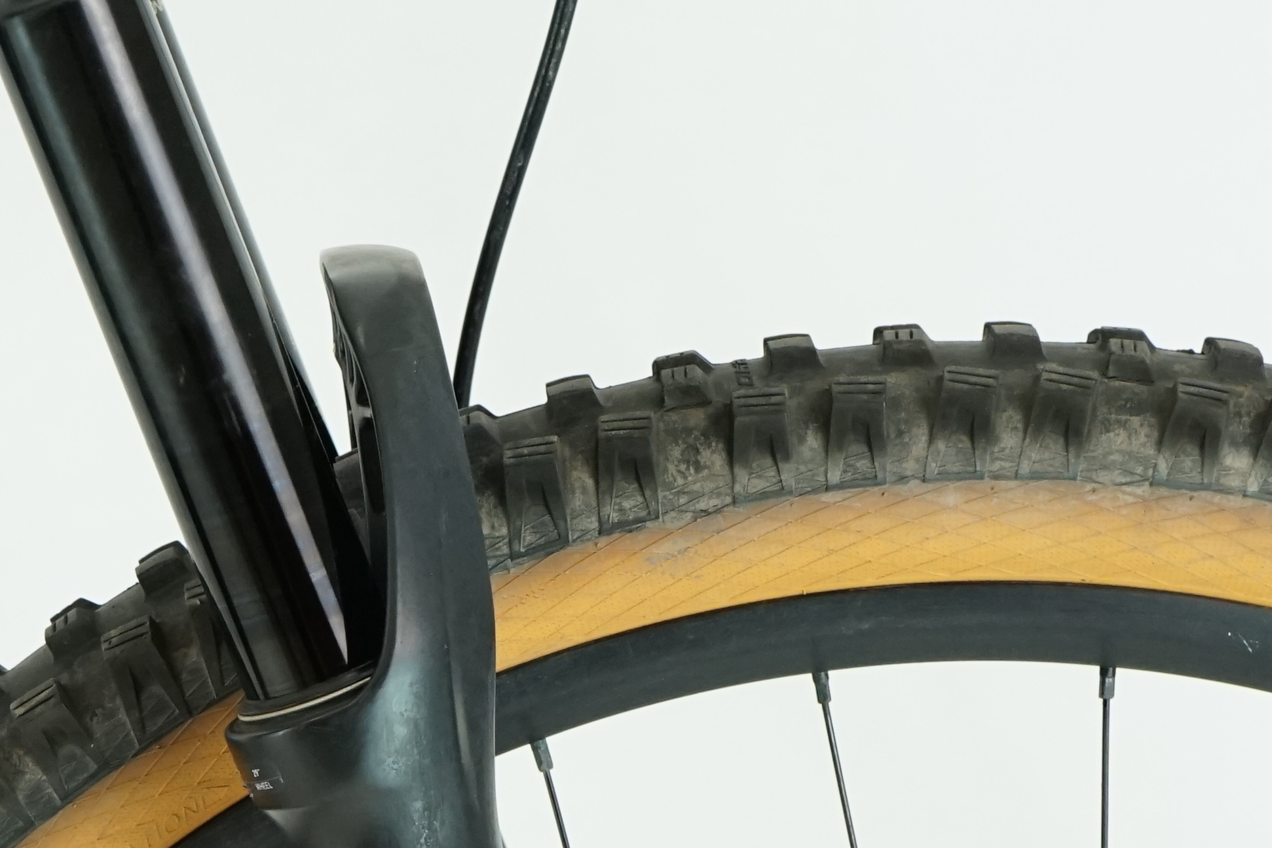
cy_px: 906
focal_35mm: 139
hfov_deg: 14.7
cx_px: 255
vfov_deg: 9.8
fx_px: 4911
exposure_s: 1/200
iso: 1600
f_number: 5.6
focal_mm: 45
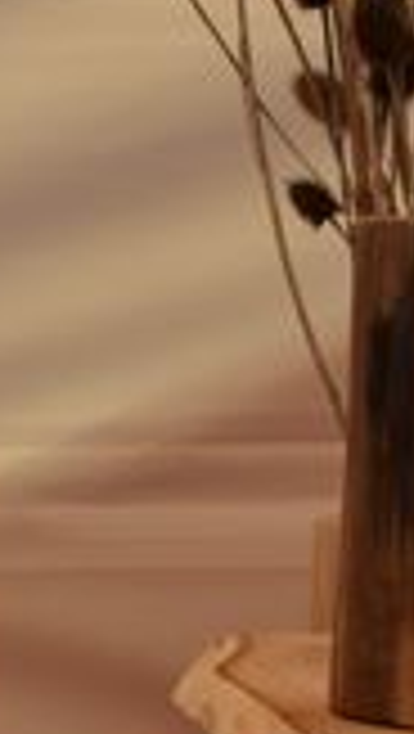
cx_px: -1130
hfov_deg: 6.2
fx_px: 3309
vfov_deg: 12.6
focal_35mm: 170
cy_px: 419
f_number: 11
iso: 400
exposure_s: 1/500
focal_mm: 22
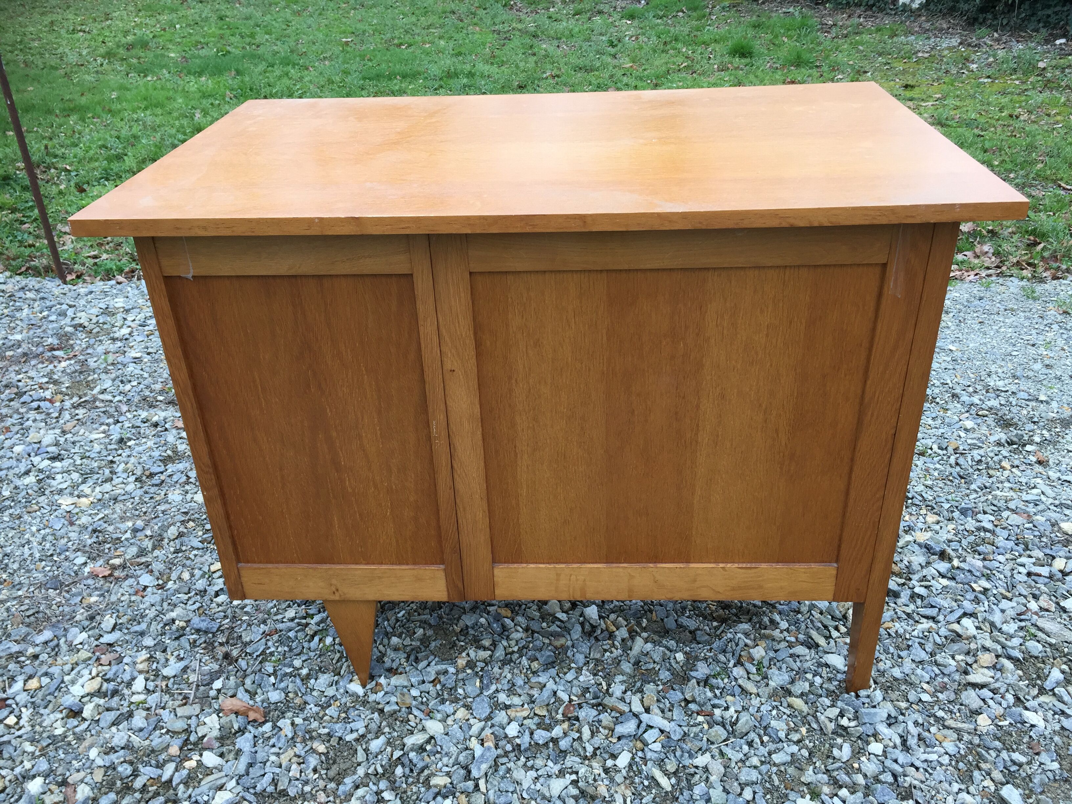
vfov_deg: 48.2
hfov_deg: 61.7
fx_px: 898
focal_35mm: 29
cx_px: 536
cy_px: 402
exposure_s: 1/100
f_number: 2.2
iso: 50
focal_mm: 4.15
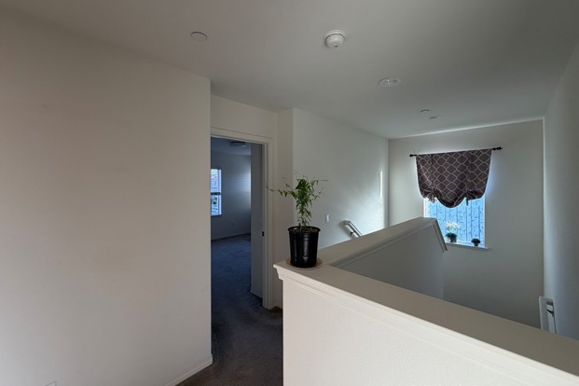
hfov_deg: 100.4
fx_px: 241
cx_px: 294
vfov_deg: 77.3
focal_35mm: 15
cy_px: 184
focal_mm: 2.22
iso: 100
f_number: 2.2
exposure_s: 1/121
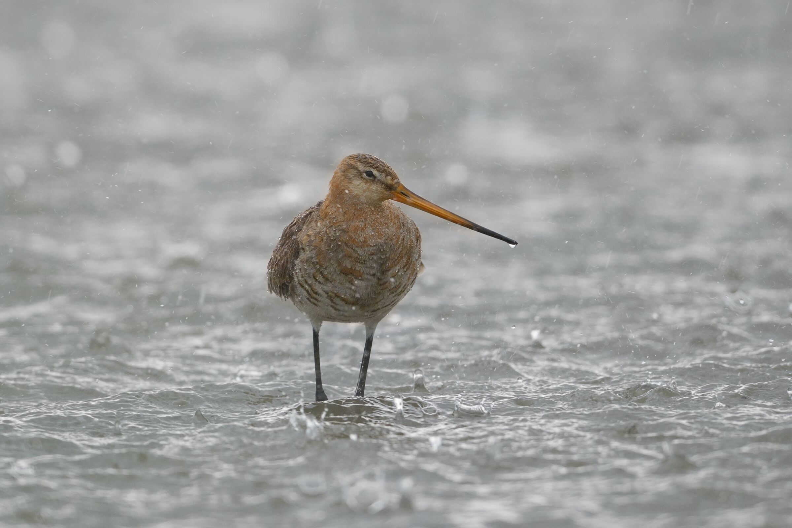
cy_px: 264
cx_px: 396
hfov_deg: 2.4
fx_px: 18699
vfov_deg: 1.6
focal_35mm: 850
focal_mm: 850
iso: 1600
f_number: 6.3
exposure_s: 1/500
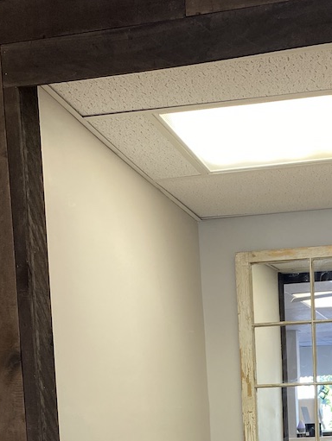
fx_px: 779
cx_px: 295
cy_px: 502
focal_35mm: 61
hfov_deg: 23.5
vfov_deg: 28.4
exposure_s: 1/120
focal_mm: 4.25
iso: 100
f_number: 1.8
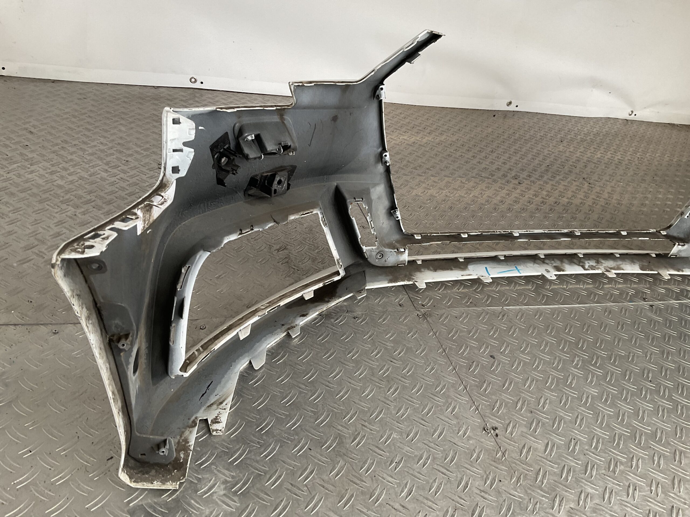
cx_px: 345
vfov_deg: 48.2
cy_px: 258
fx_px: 578
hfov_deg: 61.7
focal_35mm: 29
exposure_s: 1/60
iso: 50
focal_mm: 3
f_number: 1.8
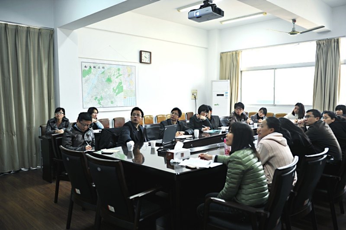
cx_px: 173
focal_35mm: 31
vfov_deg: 42.3
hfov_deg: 60.3
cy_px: 115
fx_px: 298
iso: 200
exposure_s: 1/40
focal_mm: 31
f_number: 2.8
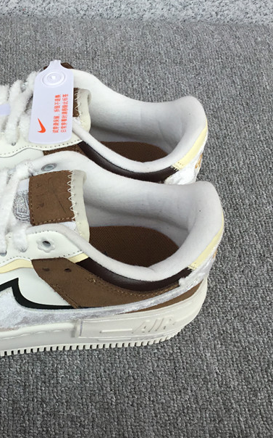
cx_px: 20
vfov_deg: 41.1
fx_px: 584
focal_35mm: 49
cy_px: 216
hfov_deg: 25.4
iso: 25
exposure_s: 1/684
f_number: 2.4
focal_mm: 3.3
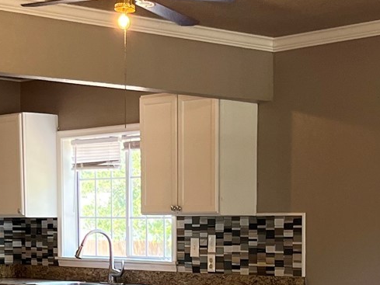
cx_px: 239
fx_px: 1120
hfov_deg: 19.2
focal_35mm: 102
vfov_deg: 14.1
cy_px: 329
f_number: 1.6
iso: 125
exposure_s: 1/121
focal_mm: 5.1
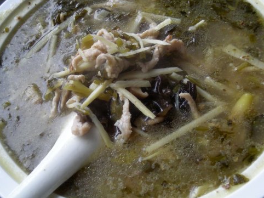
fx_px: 473
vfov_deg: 23.6
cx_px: 131
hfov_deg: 31.2
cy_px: 100
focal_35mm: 62
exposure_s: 1/63
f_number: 3.5
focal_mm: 9.9
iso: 200
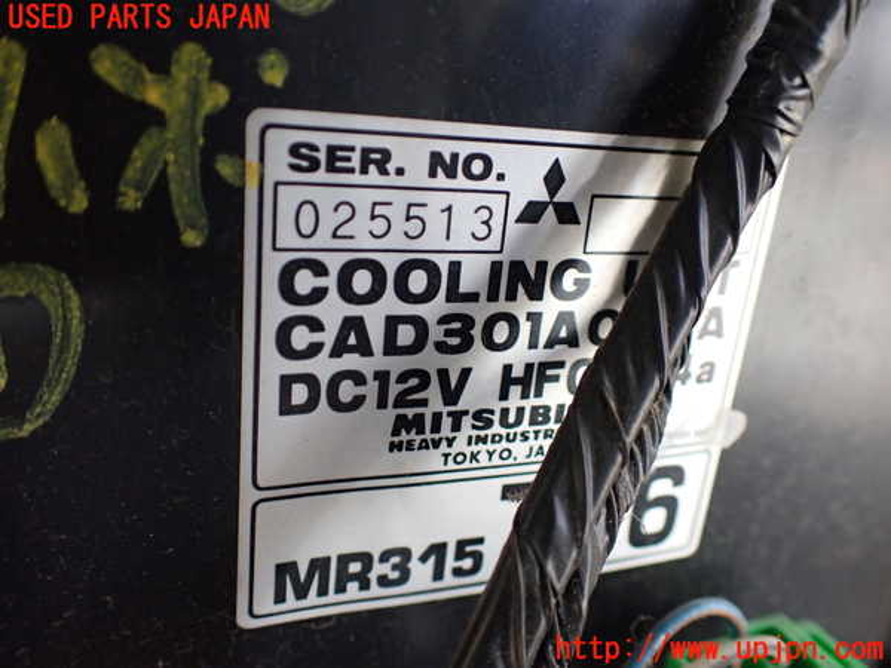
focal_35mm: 30
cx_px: 446
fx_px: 772
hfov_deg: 60.0
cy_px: 334
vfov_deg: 46.8
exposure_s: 1/125
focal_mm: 5.4
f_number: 2.3
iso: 400
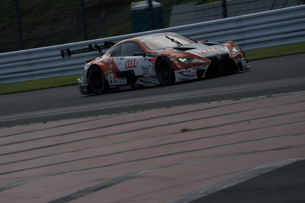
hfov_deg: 6.3
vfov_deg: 4.2
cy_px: 102
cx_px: 152
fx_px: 2762
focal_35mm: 326
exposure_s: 1/800
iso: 200
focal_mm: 326
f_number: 10
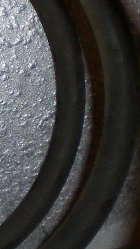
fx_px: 1301
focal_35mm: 197
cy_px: 162
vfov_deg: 10.9
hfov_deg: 6.0
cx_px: -157
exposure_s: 1/60
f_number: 3.1
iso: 100
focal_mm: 6.3
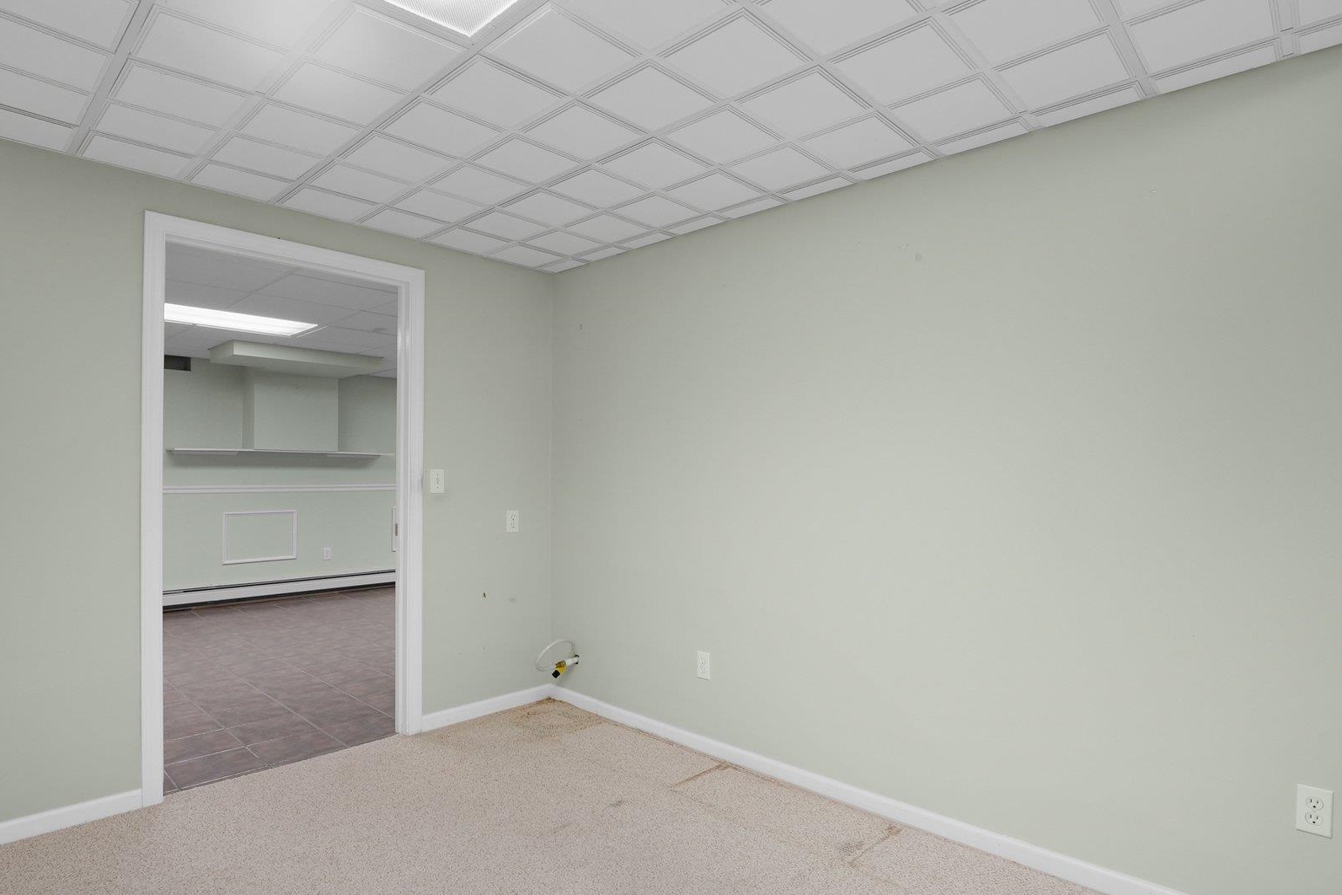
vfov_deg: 67.4
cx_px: 712
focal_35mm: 18
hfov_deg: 89.9
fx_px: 671
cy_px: 468
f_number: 4.5
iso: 500
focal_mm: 14
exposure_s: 1/125
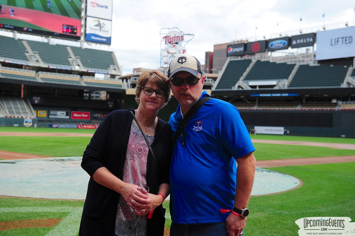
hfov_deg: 44.5
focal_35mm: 44
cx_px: 178
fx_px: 434
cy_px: 118
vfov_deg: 30.5
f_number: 4
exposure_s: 1/1250
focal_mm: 44
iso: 400
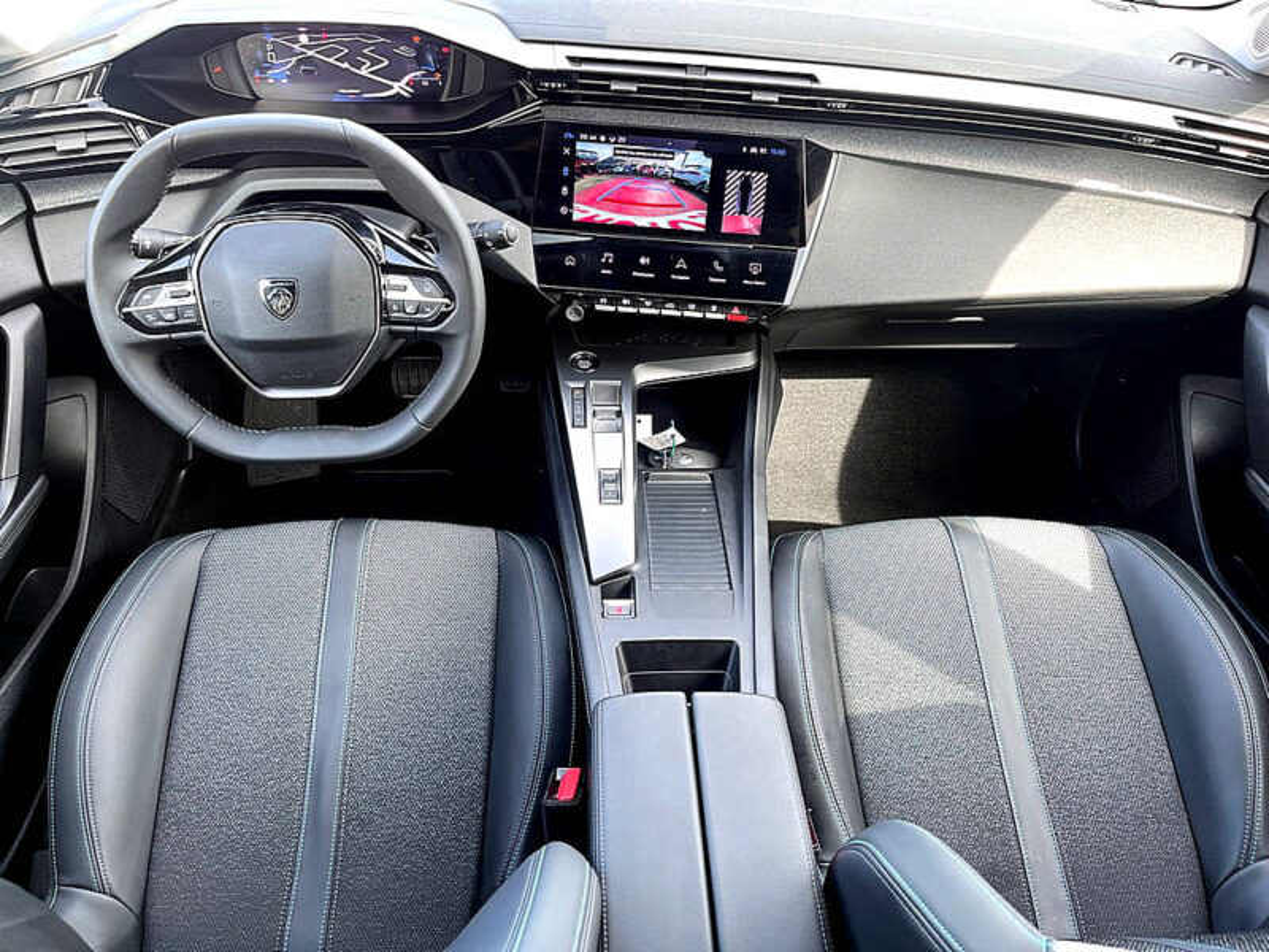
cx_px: 634
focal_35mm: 26
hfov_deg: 67.3
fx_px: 953
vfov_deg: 53.1
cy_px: 476
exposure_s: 1/121
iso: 100
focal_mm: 5.1
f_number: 1.6
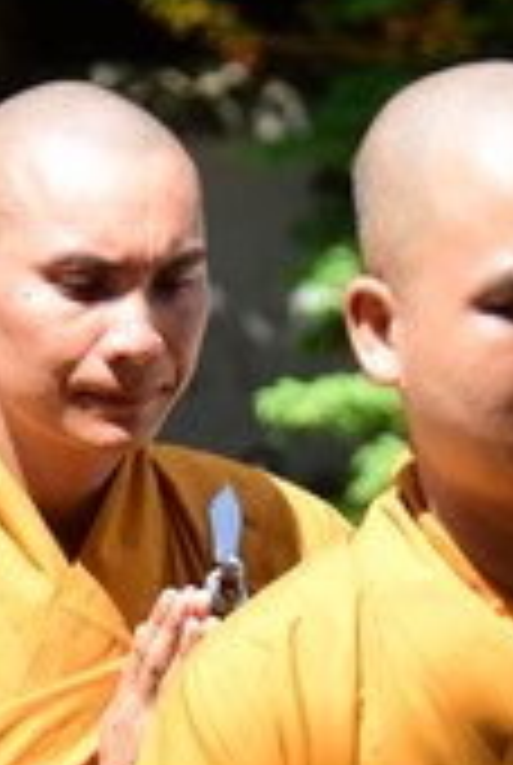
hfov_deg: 4.4
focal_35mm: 313
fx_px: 6663
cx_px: 32
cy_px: 819
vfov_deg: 6.5
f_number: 4
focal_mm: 82
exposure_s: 1/1000
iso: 250
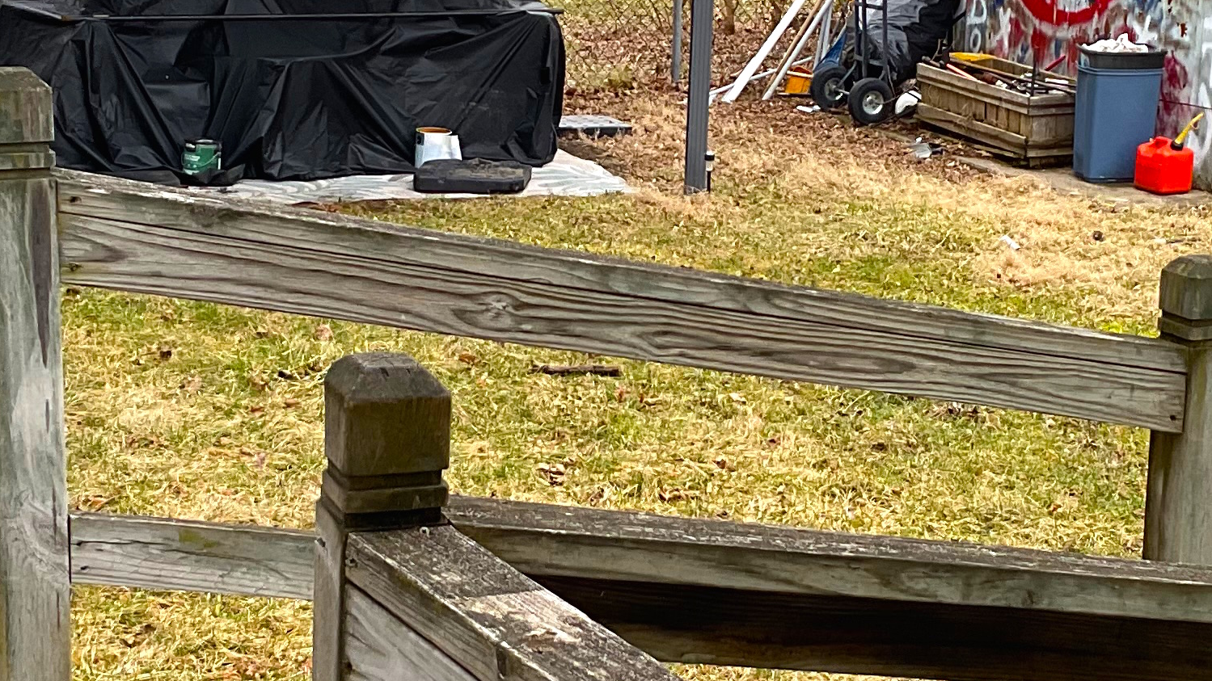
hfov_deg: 25.0
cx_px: 657
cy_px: 371
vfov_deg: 14.2
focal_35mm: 85
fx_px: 2732
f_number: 1.8
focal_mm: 3
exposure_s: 1/283
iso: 16
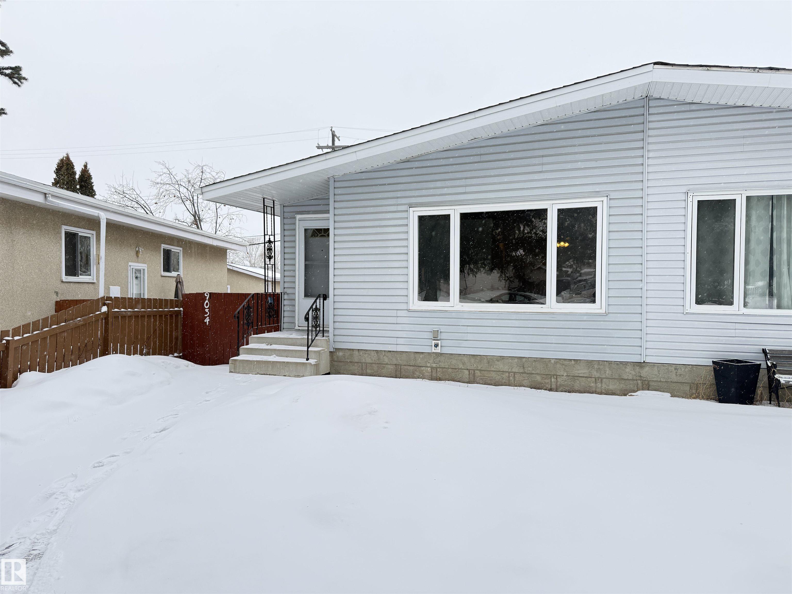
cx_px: 396
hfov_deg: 71.6
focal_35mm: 24
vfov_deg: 56.8
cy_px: 297
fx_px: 549
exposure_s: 1/849
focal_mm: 6.76
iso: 100
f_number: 1.78
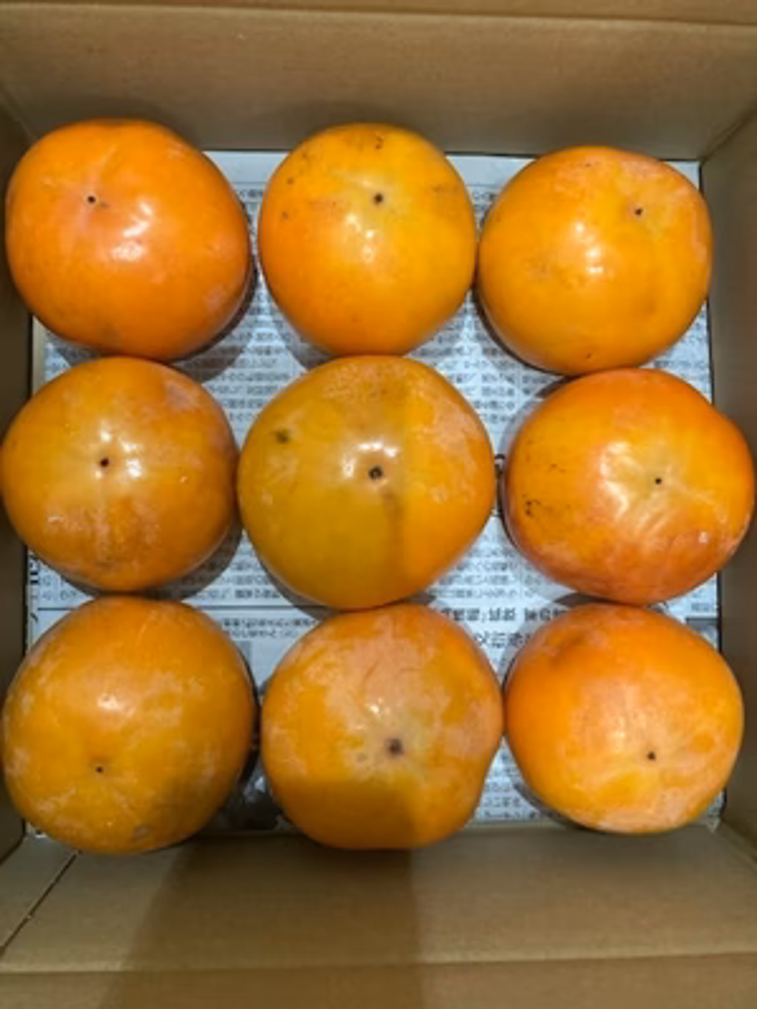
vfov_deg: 63.4
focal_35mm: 28
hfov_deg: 49.7
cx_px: 378
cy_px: 504
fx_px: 816
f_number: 1.8
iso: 400
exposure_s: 1/37
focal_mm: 3.99
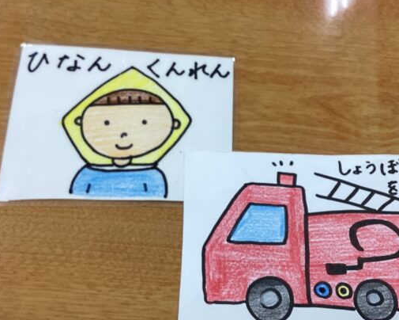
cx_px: 235
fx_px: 543
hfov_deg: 40.2
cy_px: 200
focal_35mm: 46
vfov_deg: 32.6
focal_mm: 3.3
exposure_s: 1/60
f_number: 2.4
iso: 80
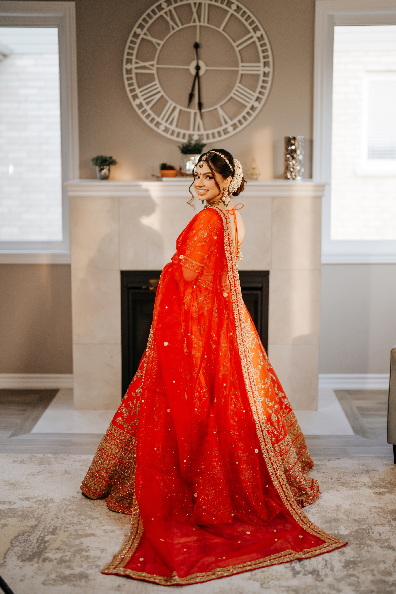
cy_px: 297
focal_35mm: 50
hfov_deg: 27.0
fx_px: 825
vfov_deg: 39.6
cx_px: 198
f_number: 1.2
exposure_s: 1/320
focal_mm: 50
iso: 200
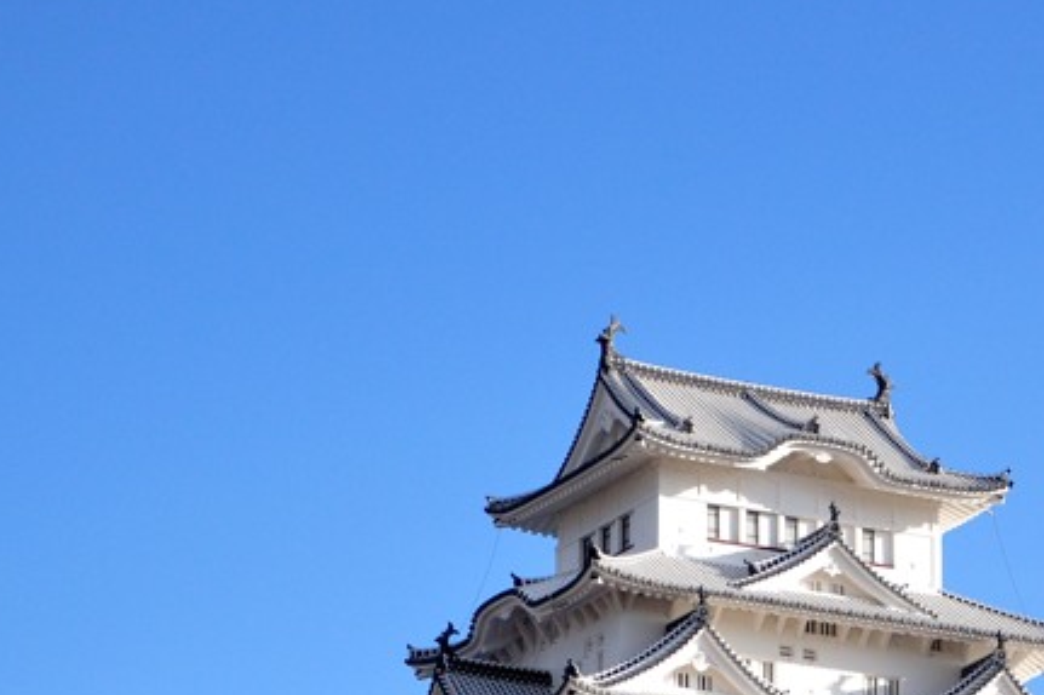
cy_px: 758
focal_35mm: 178
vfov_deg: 7.7
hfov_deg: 11.5
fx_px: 5160
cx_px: 775
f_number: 5
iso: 200
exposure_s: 1/2000
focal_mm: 50
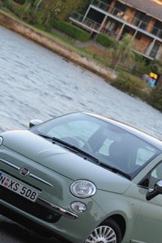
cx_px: 86
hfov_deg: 6.4
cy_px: 169
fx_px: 1443
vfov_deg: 9.6
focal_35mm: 214
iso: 200
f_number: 8
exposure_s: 1/13
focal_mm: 125
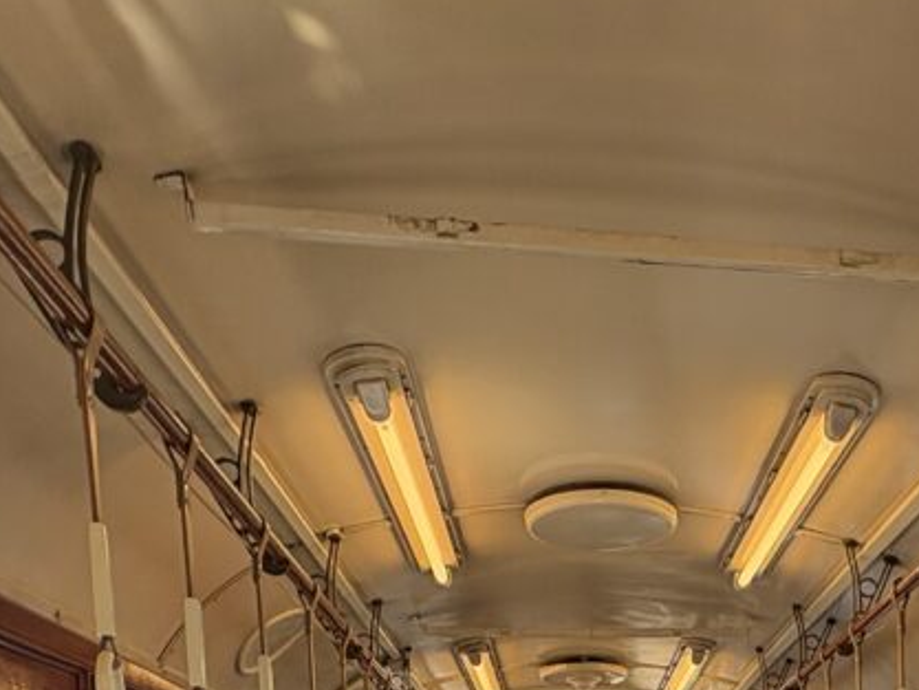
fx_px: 1142
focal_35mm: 43
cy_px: 963
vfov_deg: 26.7
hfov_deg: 40.9
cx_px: 804
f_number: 2.2
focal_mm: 2.22
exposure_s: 1/199
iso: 64
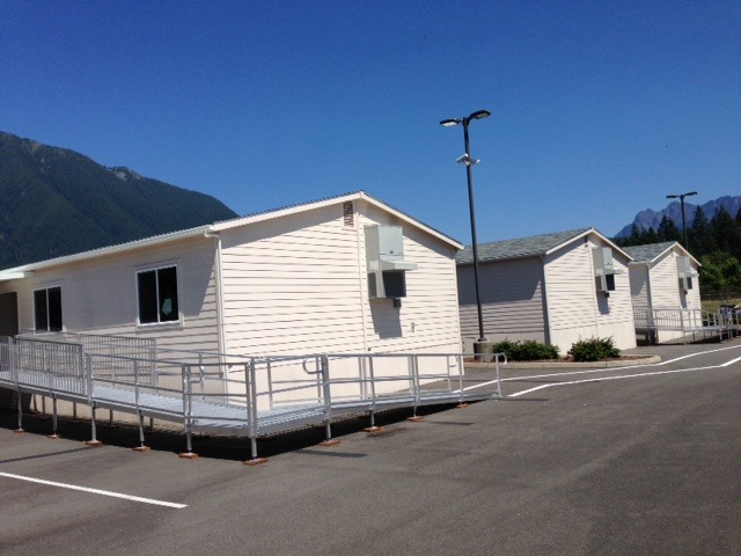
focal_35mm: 33
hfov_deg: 55.4
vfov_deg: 42.9
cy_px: 278
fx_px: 706
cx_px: 370
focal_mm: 4.13
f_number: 2.4
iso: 50
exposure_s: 1/2710
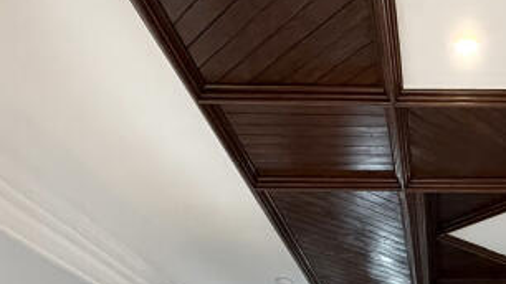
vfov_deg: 18.5
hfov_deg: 38.0
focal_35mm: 51
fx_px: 684
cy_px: 505
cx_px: 450
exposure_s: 1/99
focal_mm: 2.22
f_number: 2.2
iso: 250
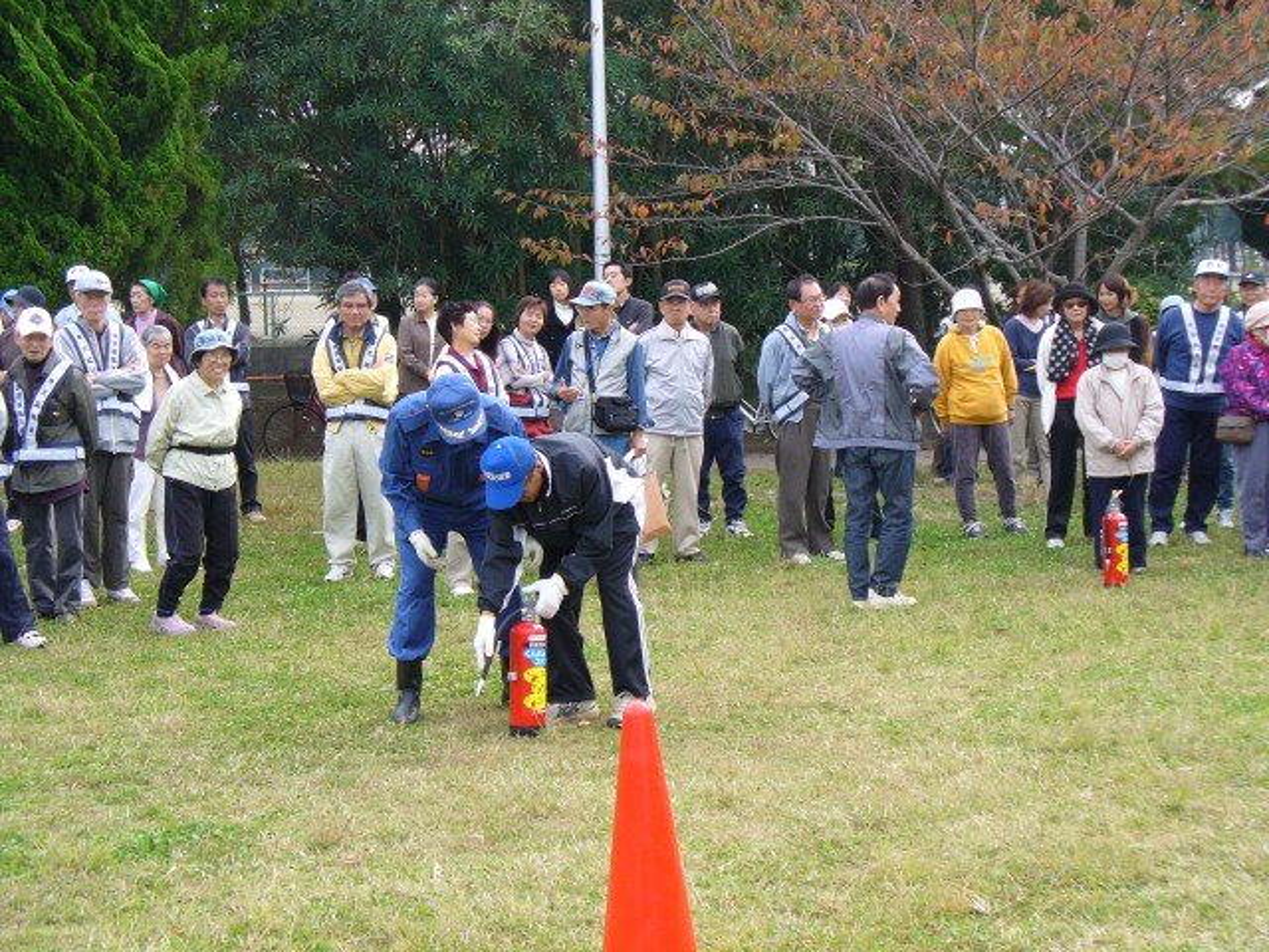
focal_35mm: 69
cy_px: 476
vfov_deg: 21.3
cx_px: 634
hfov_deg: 28.2
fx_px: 2529
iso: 80
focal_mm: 11.4
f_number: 3.2
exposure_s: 1/250
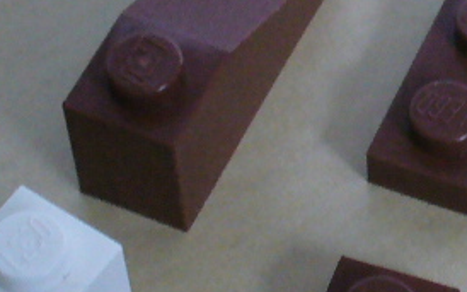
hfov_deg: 11.1
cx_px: 632
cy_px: 152
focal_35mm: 183
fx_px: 2328
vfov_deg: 7.2
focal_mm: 6.1
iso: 200
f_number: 2.8
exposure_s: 1/15
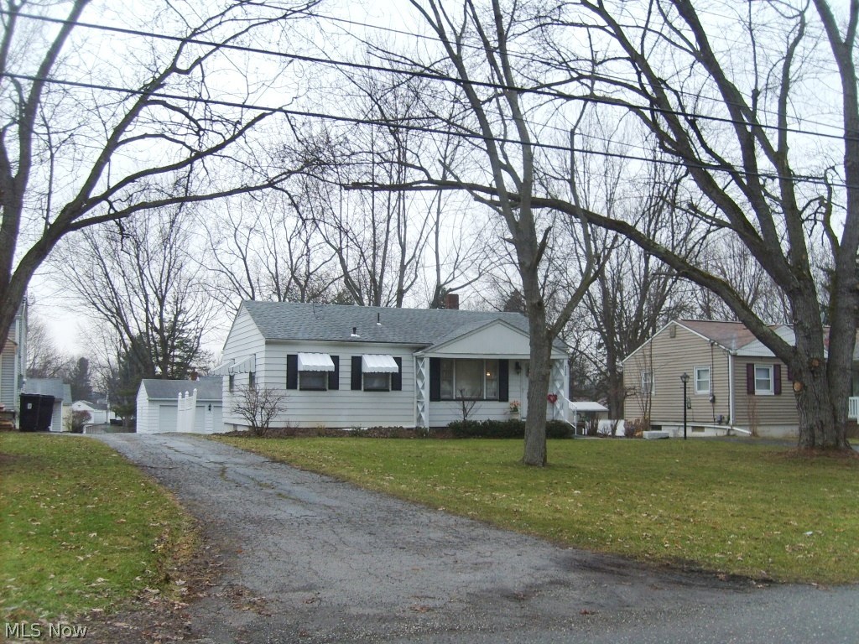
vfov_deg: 40.7
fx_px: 869
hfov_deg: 52.6
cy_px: 322
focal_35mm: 35
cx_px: 430
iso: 50
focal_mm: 5.8
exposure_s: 1/30
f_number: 2.8
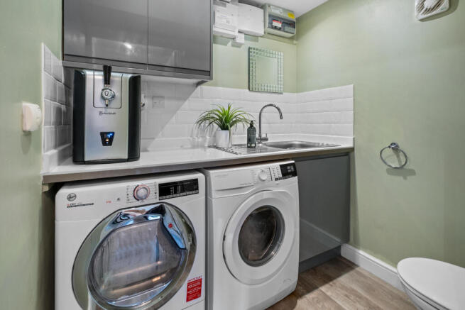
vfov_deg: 77.4
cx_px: 232
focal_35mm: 15
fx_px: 194
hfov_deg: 100.4
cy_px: 155
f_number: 8
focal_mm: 10
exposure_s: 1/1.43
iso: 160
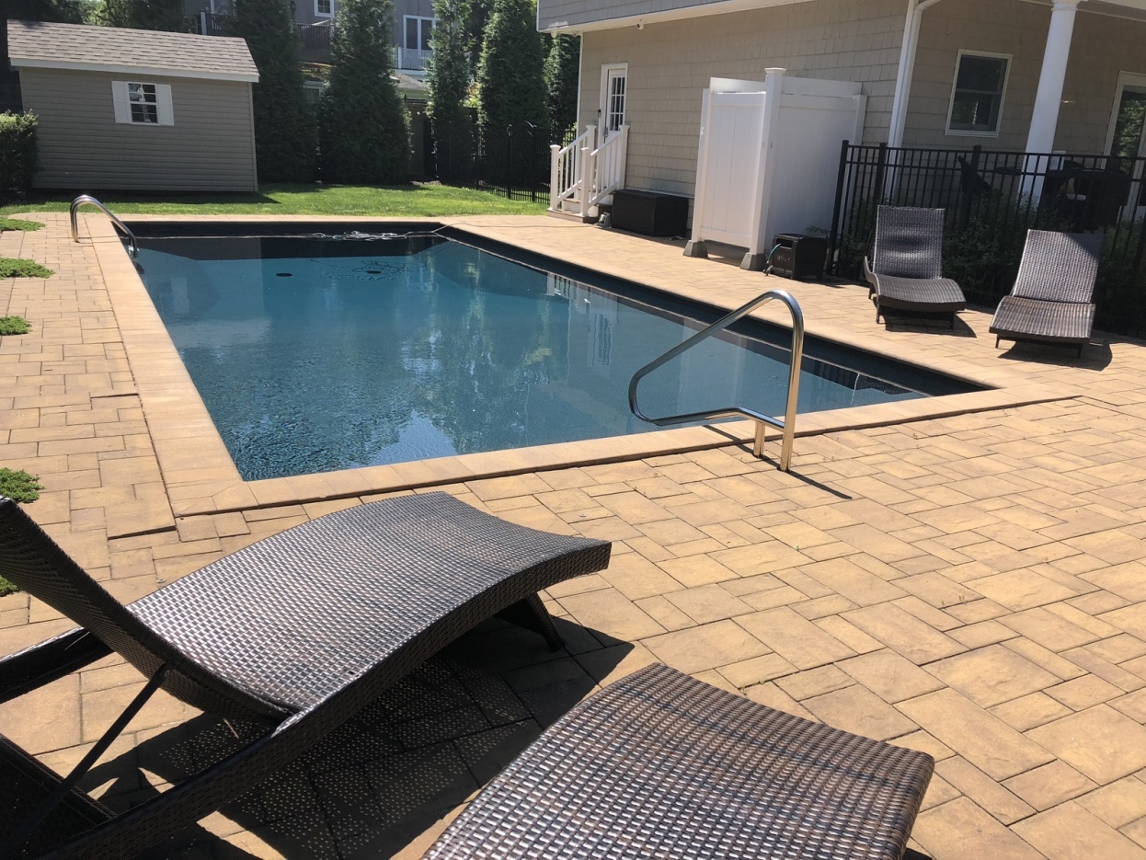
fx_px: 927
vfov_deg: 49.8
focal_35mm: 28
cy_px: 430
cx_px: 573
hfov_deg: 63.4
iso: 20
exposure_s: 1/1548
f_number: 1.8
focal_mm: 4
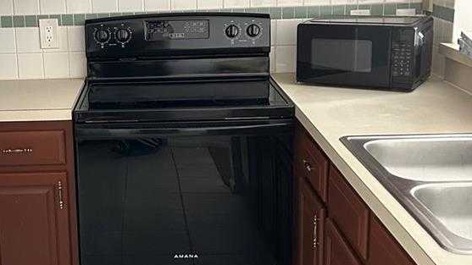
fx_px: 763
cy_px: 115
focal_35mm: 61
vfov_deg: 19.7
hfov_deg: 33.9
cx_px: 136
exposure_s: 1/60
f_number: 1.5
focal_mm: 5.7
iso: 400
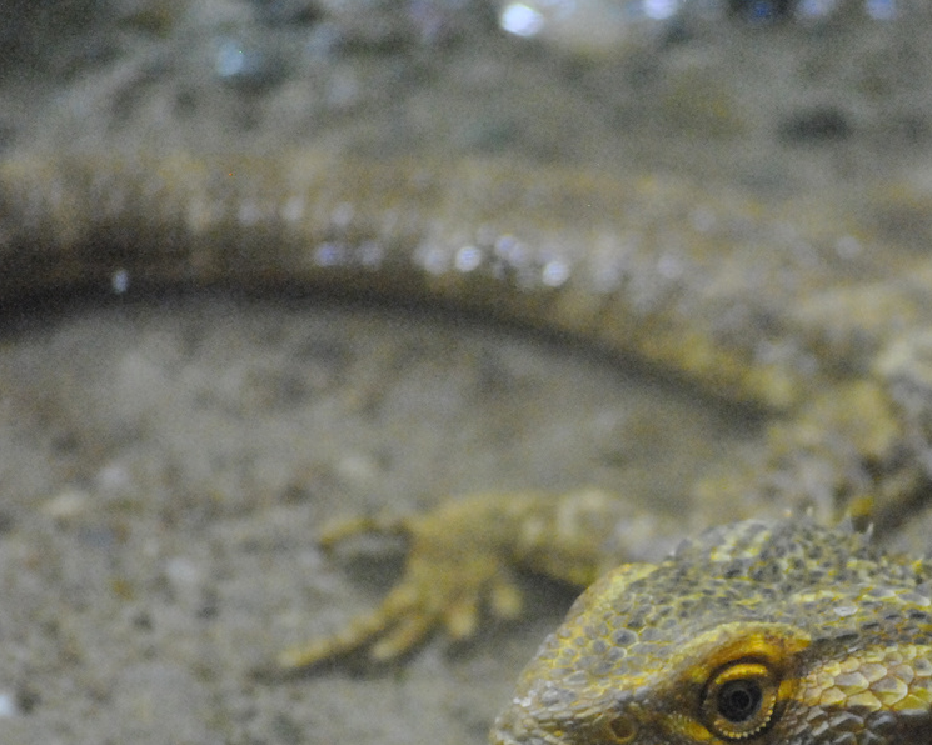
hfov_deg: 3.2
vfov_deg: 2.5
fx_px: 16826
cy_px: 664
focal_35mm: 610
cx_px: 737
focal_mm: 200
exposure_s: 1/60
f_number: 5.6
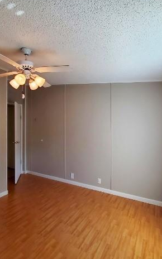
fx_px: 134
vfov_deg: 88.0
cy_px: 126
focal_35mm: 19
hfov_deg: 62.2
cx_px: 78
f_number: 2.2
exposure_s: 1/120
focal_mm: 1.8
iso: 80
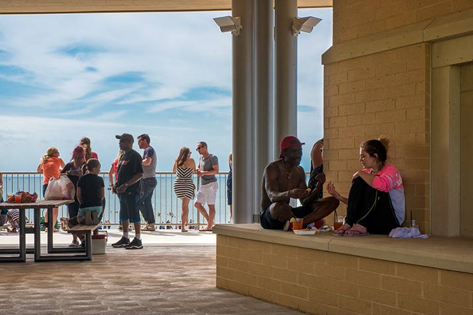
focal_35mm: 51
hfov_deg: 38.9
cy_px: 160
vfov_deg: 26.5
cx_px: 235
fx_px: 670
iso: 200
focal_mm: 50
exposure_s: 1/200
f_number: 13
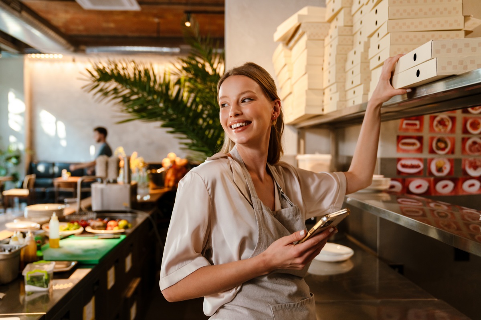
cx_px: 240
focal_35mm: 33
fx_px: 441
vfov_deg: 40.0
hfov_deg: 57.2
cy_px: 160
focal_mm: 33
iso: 1000
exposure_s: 1/100
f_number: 2.8
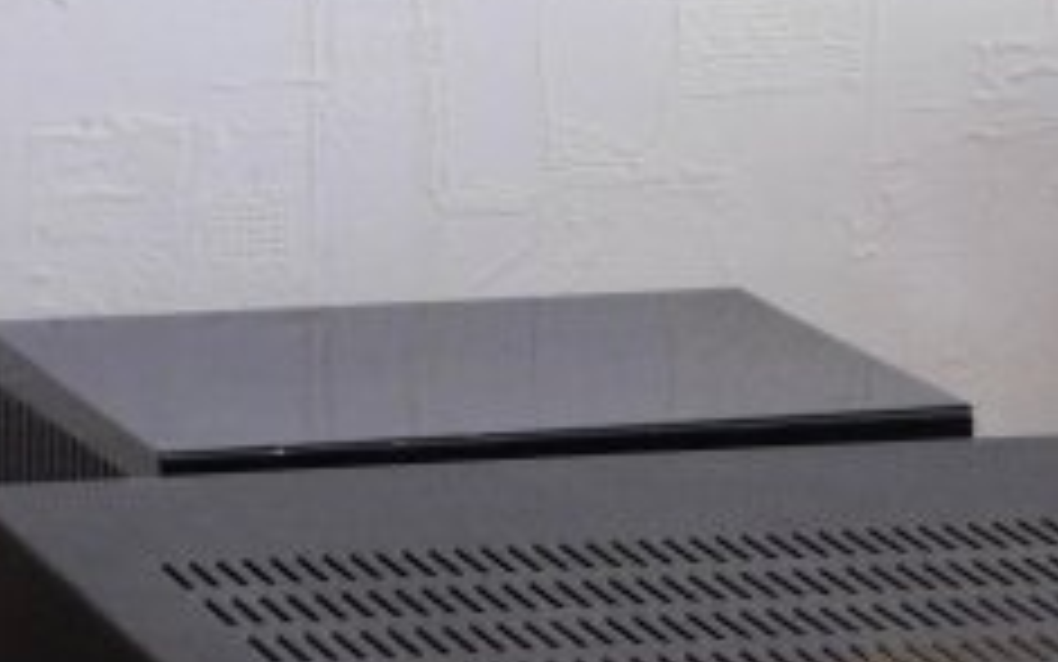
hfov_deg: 7.8
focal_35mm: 268
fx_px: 7729
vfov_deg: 4.9
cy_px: 802
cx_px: 1166
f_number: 4.6
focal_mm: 17.6
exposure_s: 1/25
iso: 800
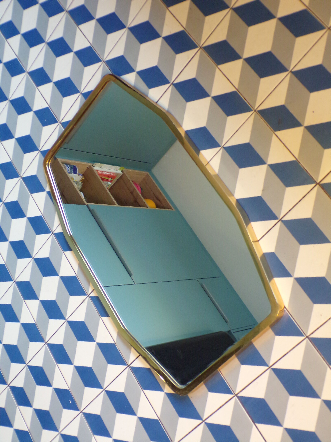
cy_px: 221
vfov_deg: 44.8
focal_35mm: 42
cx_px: 166
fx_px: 535
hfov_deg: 34.3
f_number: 3.4
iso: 400
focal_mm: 7.6
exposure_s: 1/14
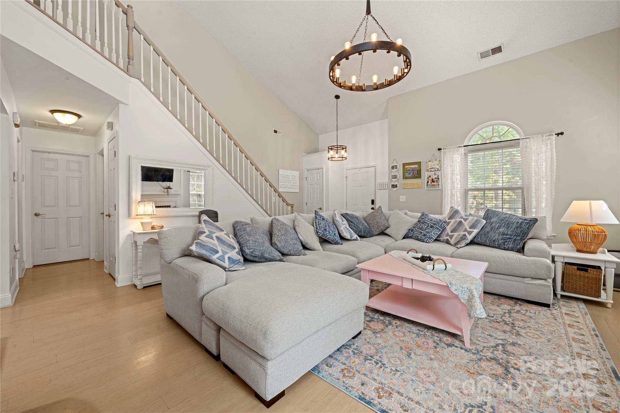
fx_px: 241
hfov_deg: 104.3
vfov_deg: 81.2
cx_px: 310
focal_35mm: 14
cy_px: 206
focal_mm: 14
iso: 200
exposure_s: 1/1.67
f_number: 10
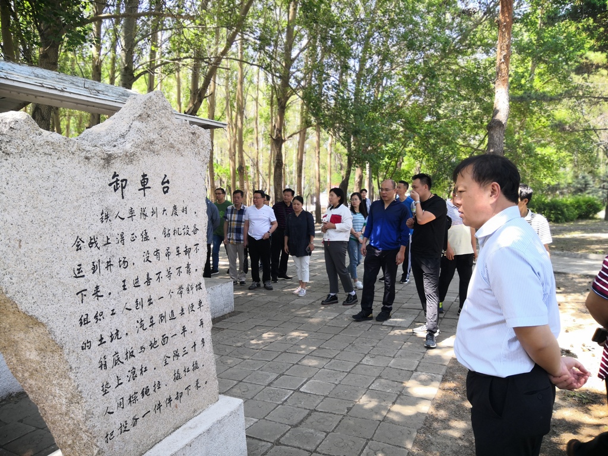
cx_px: 304
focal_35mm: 27
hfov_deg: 65.3
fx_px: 474
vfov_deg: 51.4
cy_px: 228
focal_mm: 3.95
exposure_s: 1/180
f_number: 1.8
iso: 80
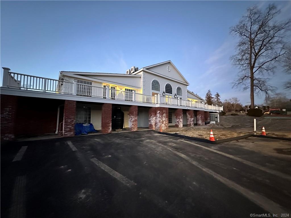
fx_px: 118
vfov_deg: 85.7
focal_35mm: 14
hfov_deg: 102.1
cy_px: 109
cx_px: 146
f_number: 2.2
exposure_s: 1/41
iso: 1250
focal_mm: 2.22
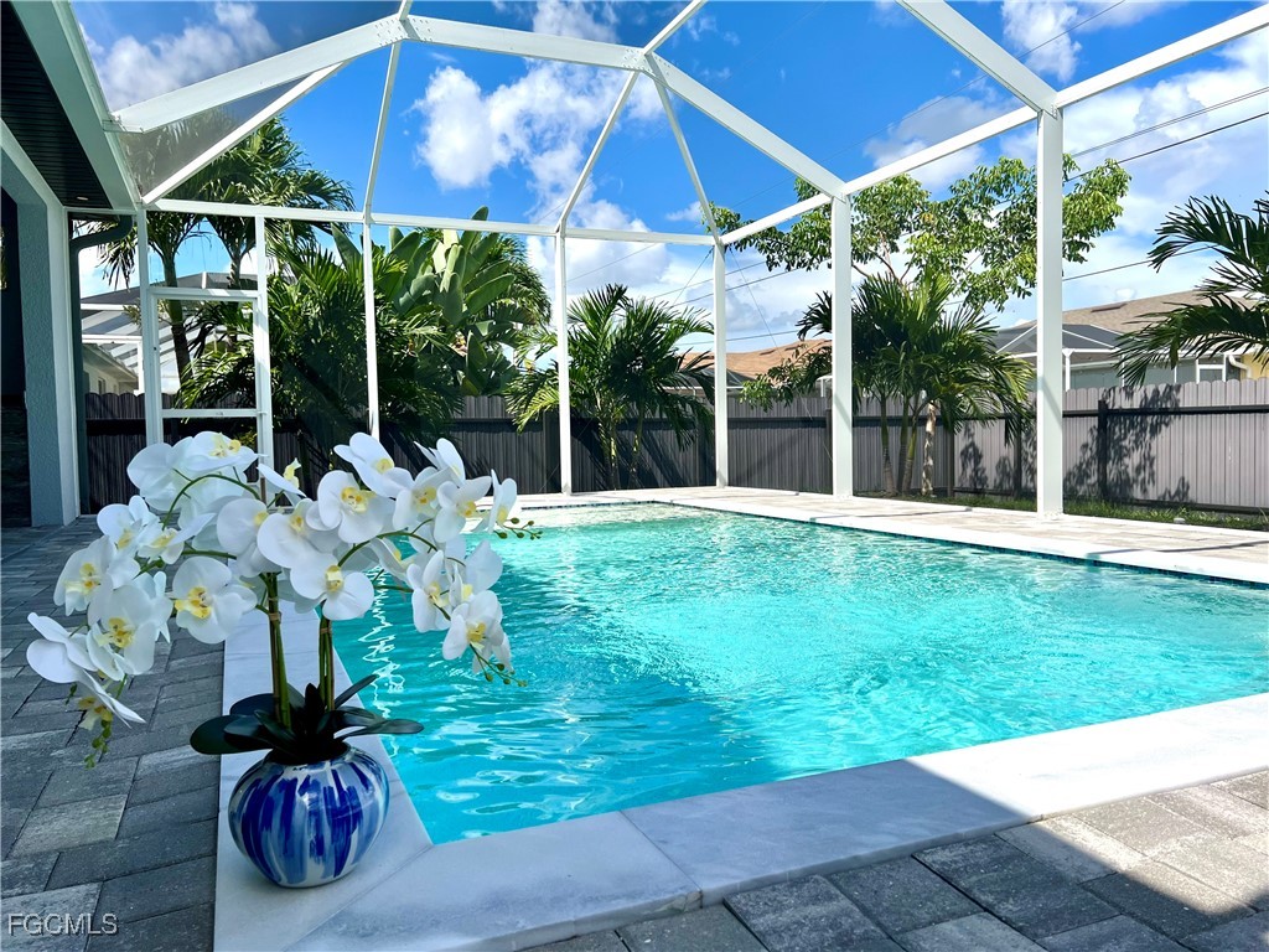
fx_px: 953
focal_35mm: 26
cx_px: 634
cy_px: 476
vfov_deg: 53.1
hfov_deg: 67.3
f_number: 1.5
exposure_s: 1/2994
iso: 50
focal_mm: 5.7
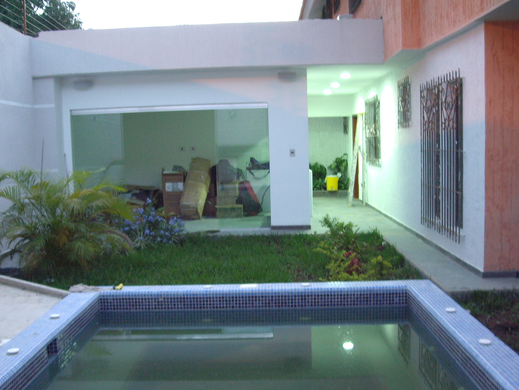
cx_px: 247
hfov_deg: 41.2
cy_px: 226
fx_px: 690
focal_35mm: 46
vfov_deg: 31.5
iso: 200
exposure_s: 1/6
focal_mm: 6.2
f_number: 2.7
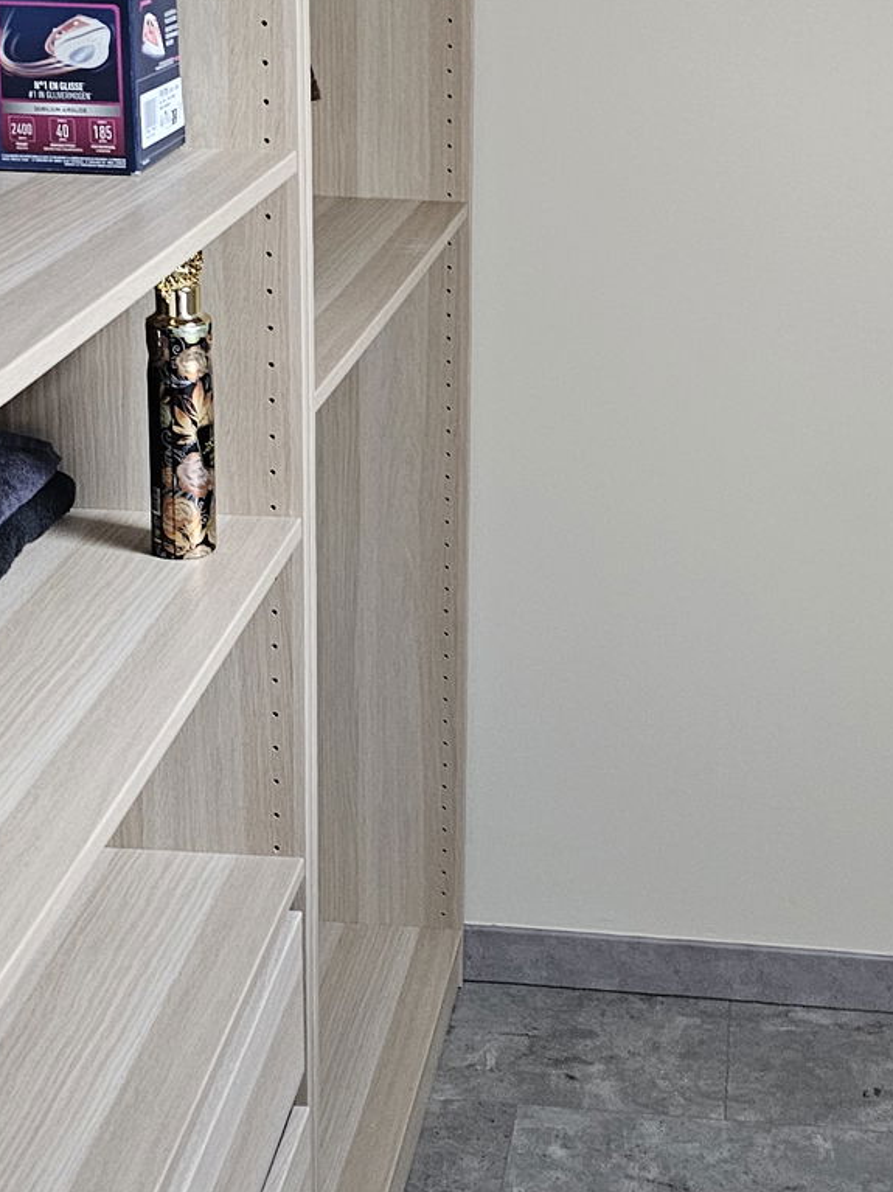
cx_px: 604
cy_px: 366
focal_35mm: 64
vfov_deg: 30.0
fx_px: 2202
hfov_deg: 22.8
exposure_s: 1/50
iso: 640
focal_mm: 6.3
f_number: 1.7
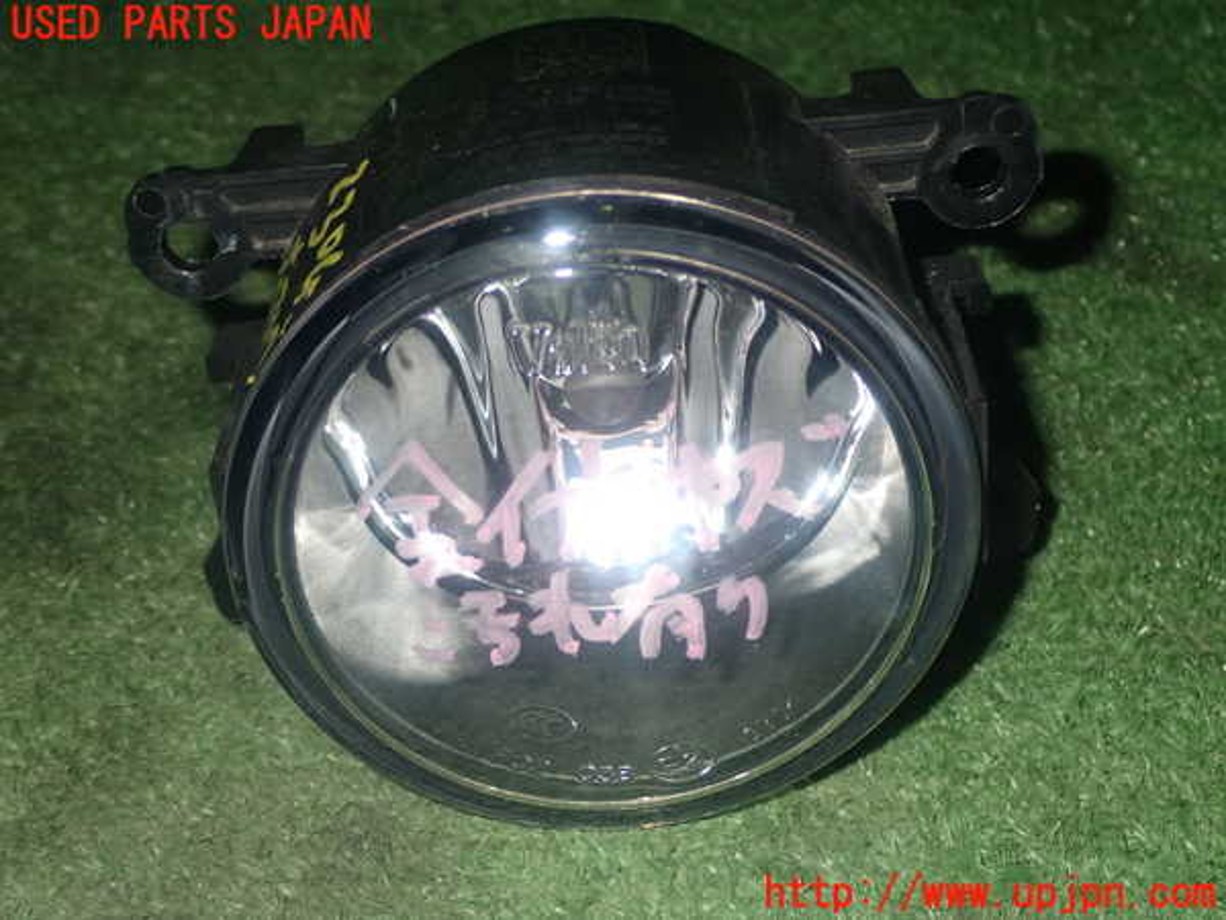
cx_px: 613
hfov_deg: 31.2
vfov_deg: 23.7
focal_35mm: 62
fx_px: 2196
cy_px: 460
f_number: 10
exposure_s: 1/60
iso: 320
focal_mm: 11.09
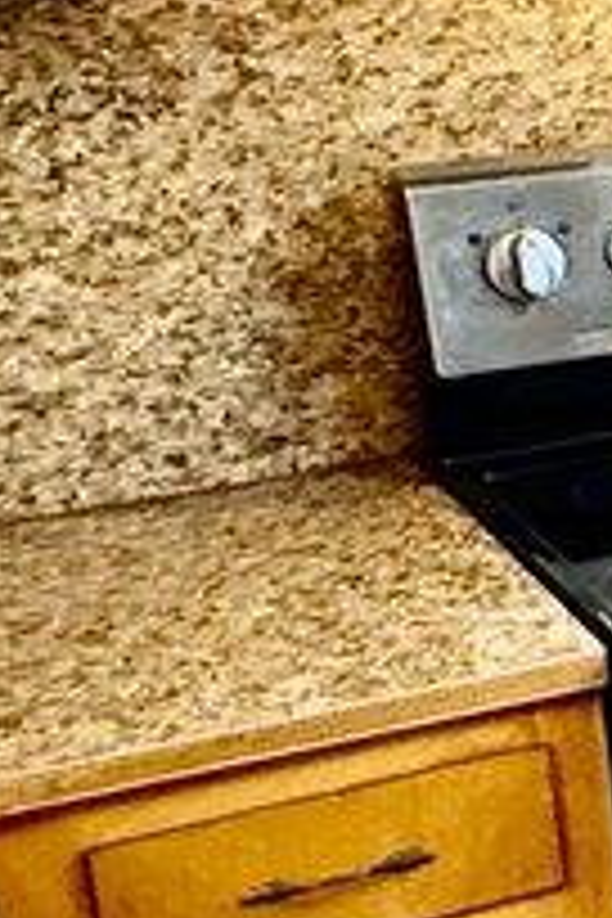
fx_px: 2754
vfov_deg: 18.9
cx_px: 2063
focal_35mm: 108
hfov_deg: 9.1
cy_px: 313
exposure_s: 1/60
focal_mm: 2.22
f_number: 2.2
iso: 320
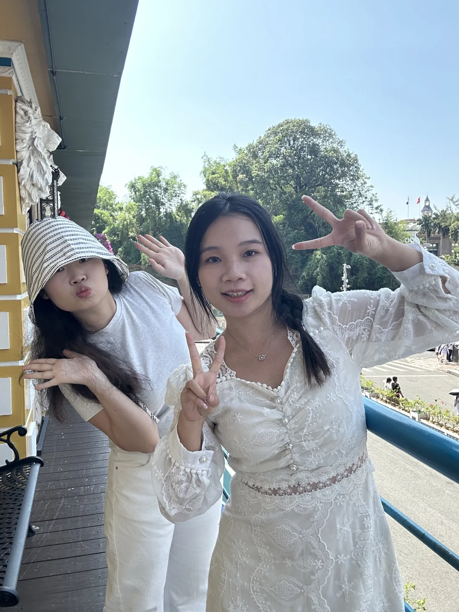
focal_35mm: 30
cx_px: 230
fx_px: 530
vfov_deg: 60.0
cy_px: 306
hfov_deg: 46.8
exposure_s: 1/286
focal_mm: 2.69
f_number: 1.9
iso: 25
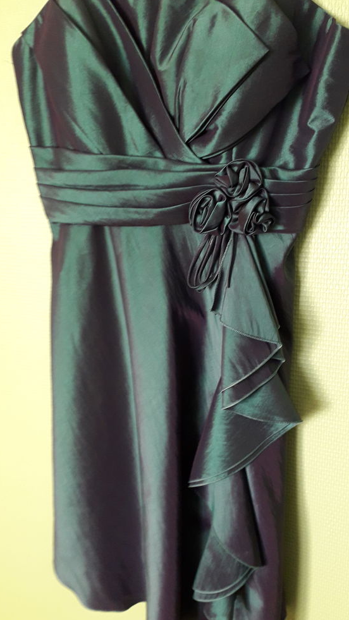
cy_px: 312
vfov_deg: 64.3
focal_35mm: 30
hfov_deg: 38.8
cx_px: 203
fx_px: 493
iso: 160
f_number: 1.9
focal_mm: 3.6
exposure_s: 1/33
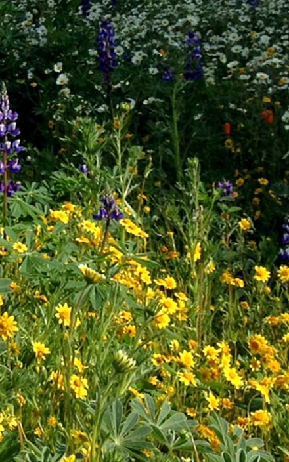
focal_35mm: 135
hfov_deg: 9.2
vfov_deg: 15.3
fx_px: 1701
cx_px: -240
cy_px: 34
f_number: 2.4
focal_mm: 4.28
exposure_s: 1/986
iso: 50
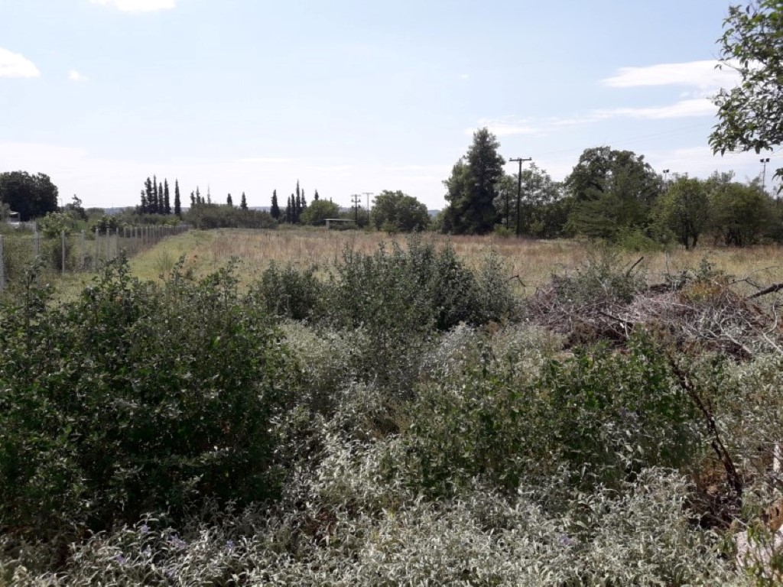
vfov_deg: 49.7
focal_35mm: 28
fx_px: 633
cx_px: 392
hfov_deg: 63.4
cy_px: 294
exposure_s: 1/1845
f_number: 1.9
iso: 40
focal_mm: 3.7
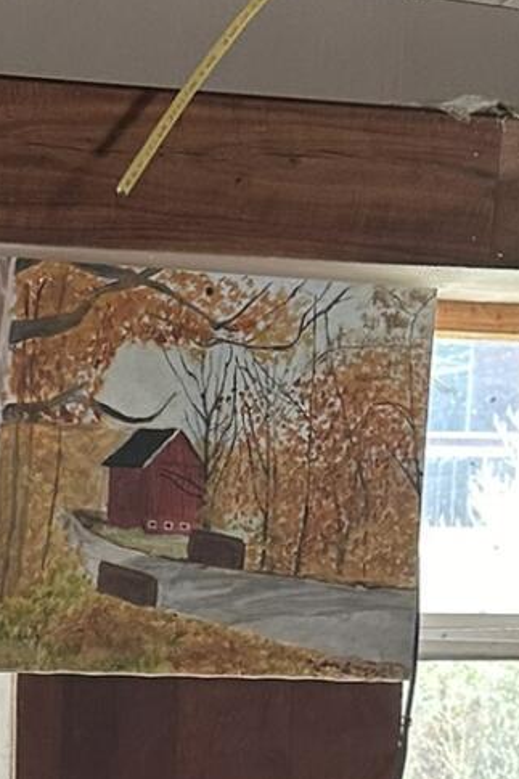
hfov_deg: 13.2
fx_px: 2229
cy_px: 814
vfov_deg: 19.2
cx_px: 39
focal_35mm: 103
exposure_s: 1/121
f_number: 1.78
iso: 200
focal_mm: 6.86
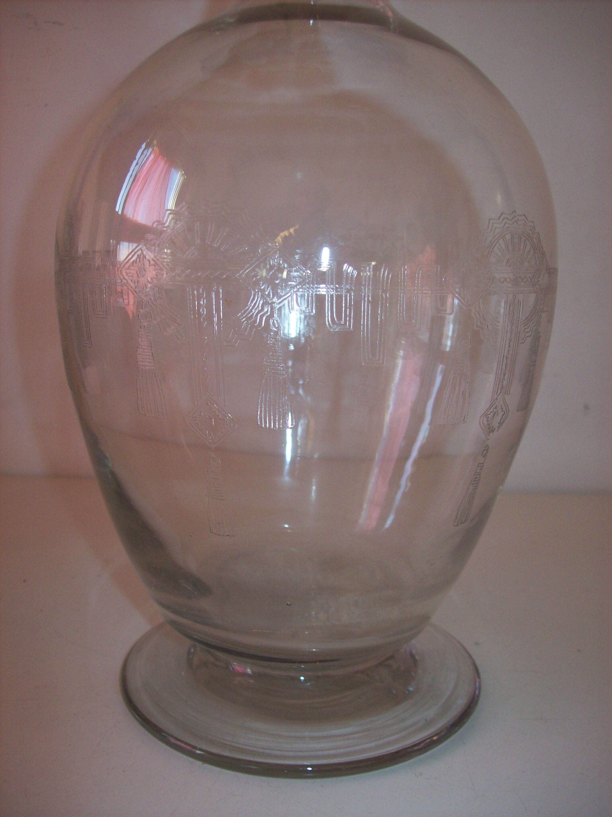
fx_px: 849
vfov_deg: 51.4
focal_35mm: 36
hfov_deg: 39.6
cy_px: 408
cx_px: 306
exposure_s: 1/64
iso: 80
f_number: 2.7
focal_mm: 6
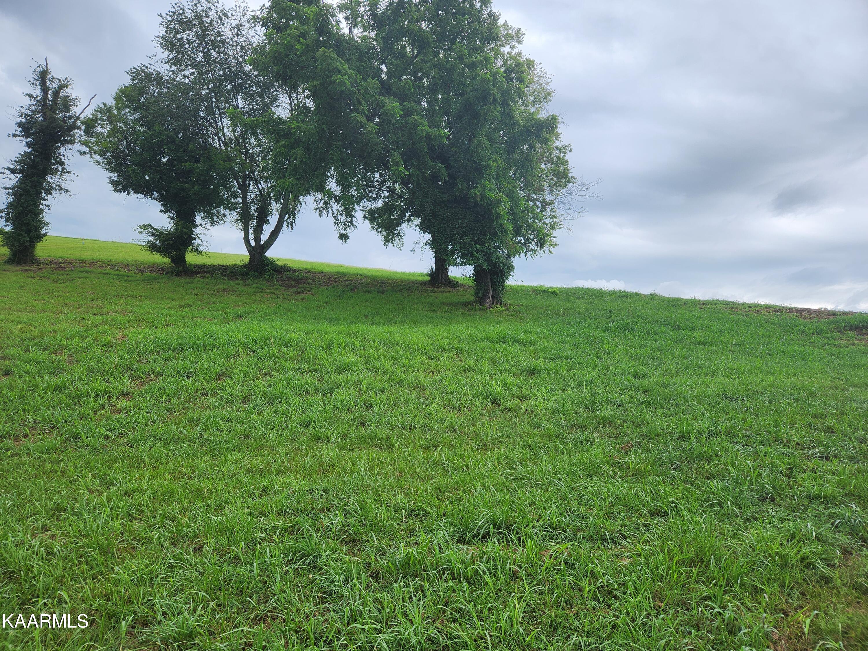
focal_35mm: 23
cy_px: 326
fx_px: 577
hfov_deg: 73.9
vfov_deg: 58.9
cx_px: 434
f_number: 1.8
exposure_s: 1/574
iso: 20
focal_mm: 5.4
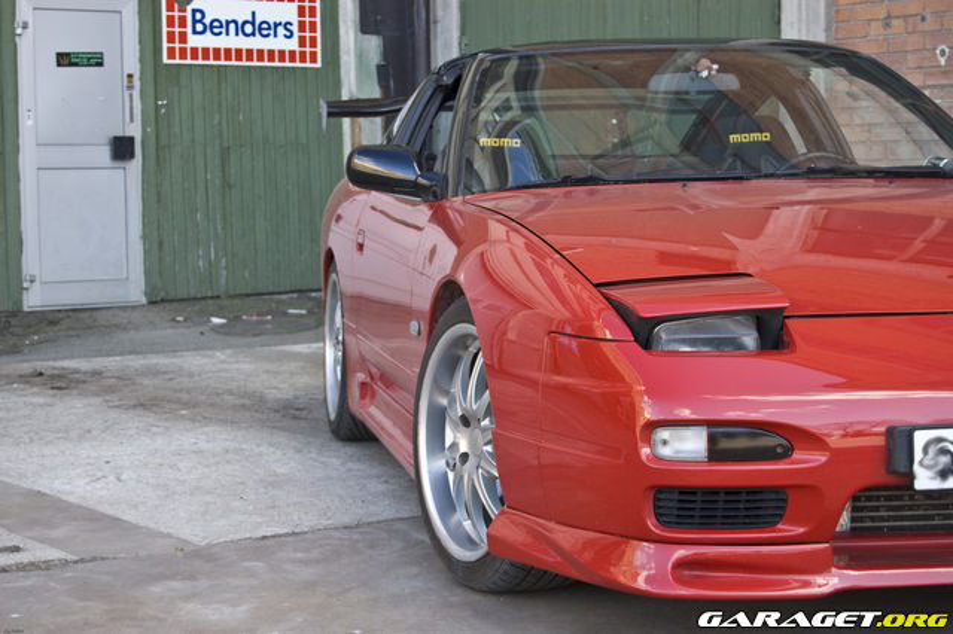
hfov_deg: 28.1
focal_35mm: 72
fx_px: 1905
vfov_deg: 18.9
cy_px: 317
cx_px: 476
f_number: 5.6
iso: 400
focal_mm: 48
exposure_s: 1/125
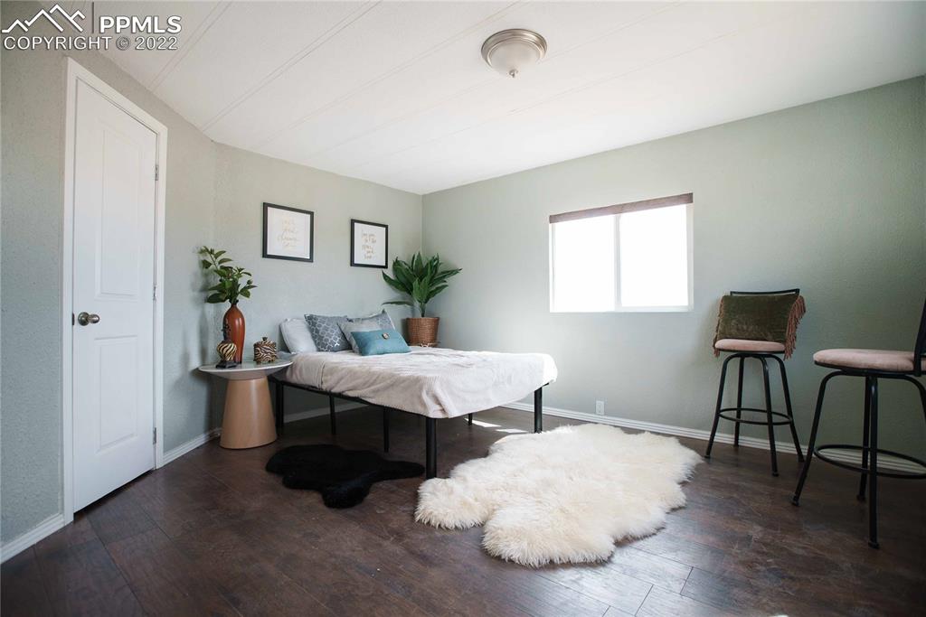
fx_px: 412
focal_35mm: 16
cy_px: 308
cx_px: 463
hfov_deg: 96.7
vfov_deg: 73.8
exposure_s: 1/125
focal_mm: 16
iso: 400
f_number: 4
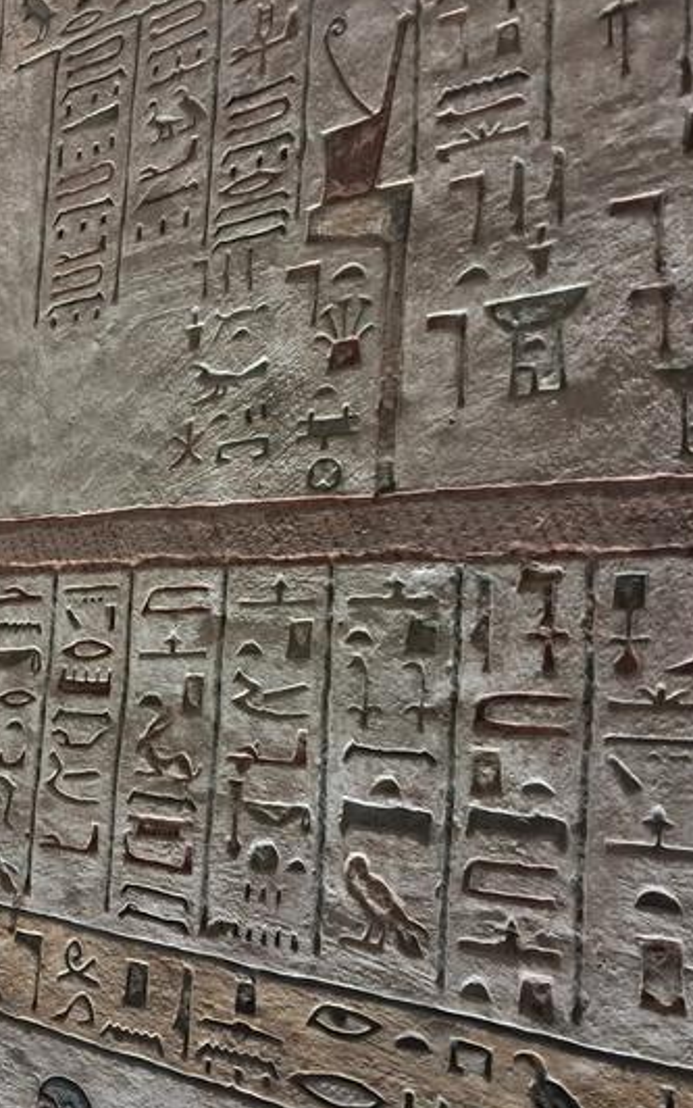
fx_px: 1298
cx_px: 150
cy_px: 533
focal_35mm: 43
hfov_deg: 29.3
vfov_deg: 46.2
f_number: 1.8
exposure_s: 1/25
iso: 800
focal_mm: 4
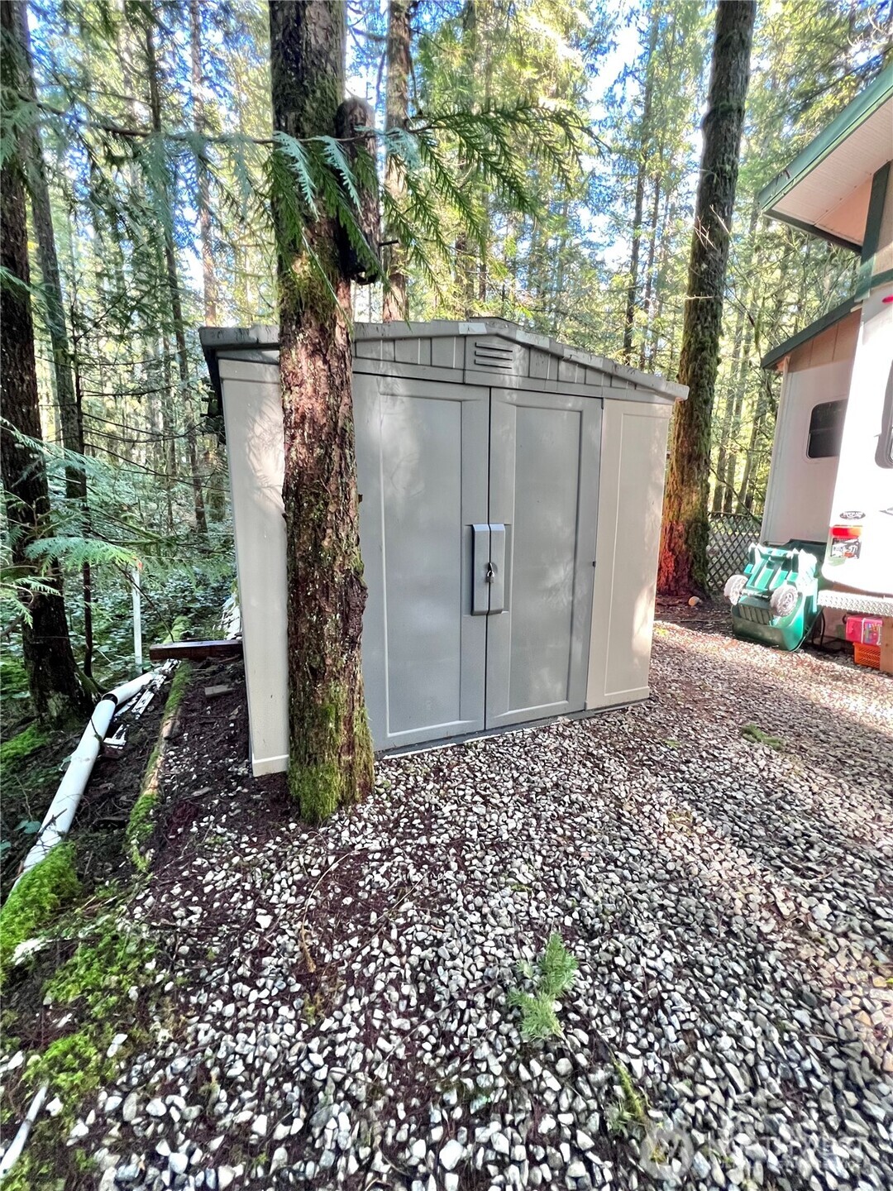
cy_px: 596
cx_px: 446
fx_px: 447
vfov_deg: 106.2
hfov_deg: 89.9
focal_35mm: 13
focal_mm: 1.57
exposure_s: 1/60
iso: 320
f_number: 1.8
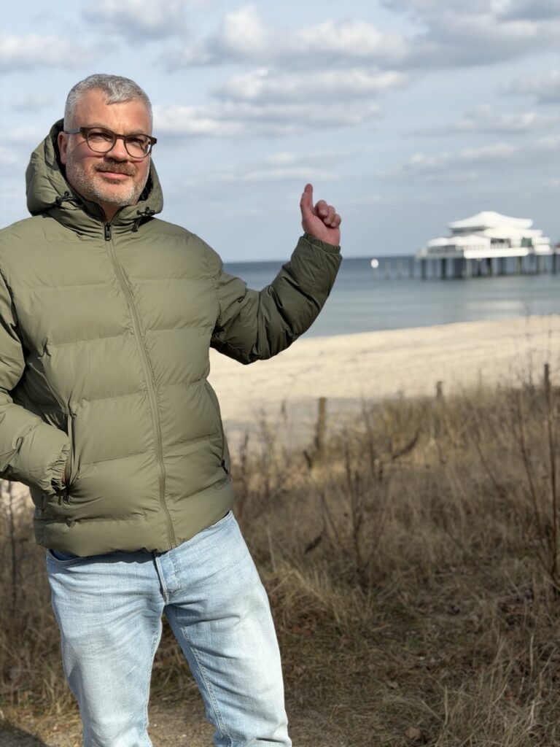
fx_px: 1035
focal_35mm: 48
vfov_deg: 39.7
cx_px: 280
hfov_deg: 30.3
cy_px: 374
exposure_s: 1/5208
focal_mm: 6.76
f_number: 1.78
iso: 64
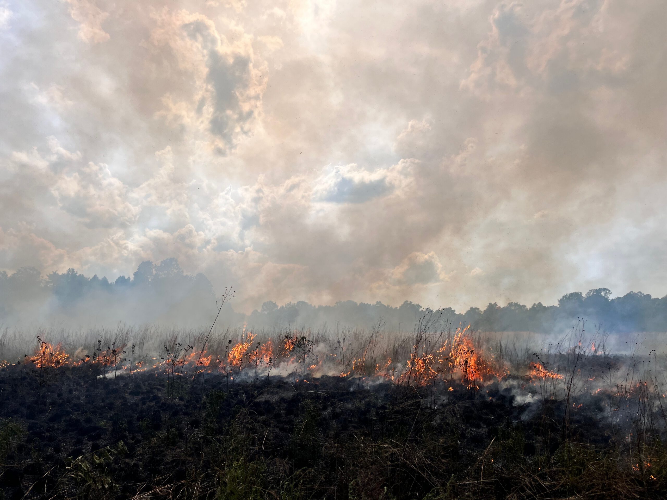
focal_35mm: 26
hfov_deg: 67.3
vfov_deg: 53.1
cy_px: 250
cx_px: 334
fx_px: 501
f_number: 1.6
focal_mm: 5.1
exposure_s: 1/6494
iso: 50
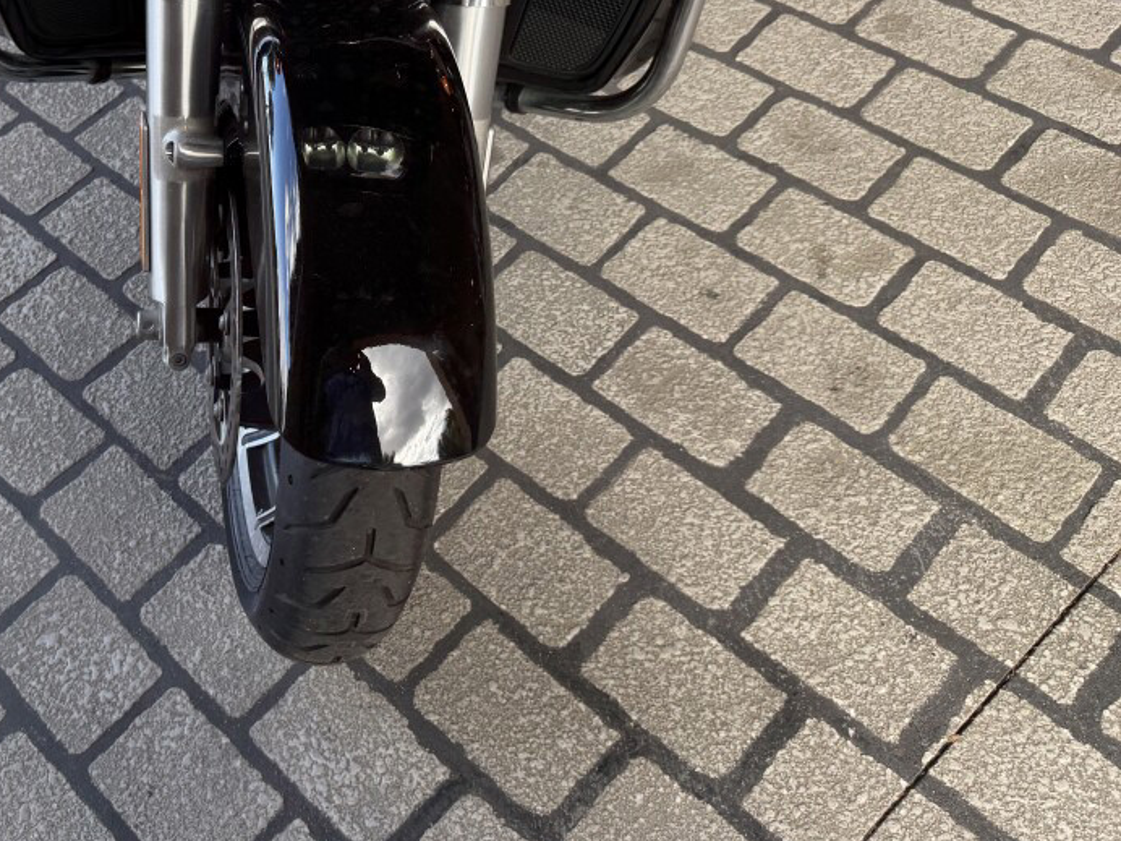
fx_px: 1198
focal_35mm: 37
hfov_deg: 48.1
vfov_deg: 38.4
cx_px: 275
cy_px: 308
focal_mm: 6.76
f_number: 1.78
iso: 80
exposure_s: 1/401
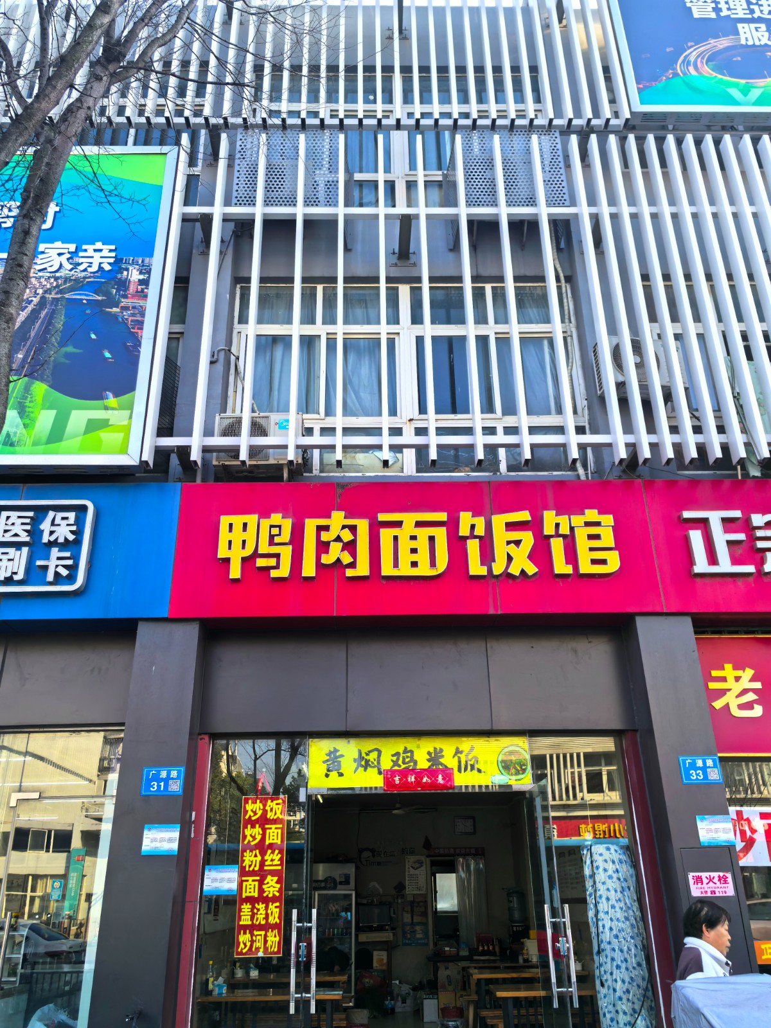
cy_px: 514
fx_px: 802
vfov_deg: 65.3
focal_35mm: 27
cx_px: 386
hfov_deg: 51.4
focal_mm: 5.75
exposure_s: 1/1949
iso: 160
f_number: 2
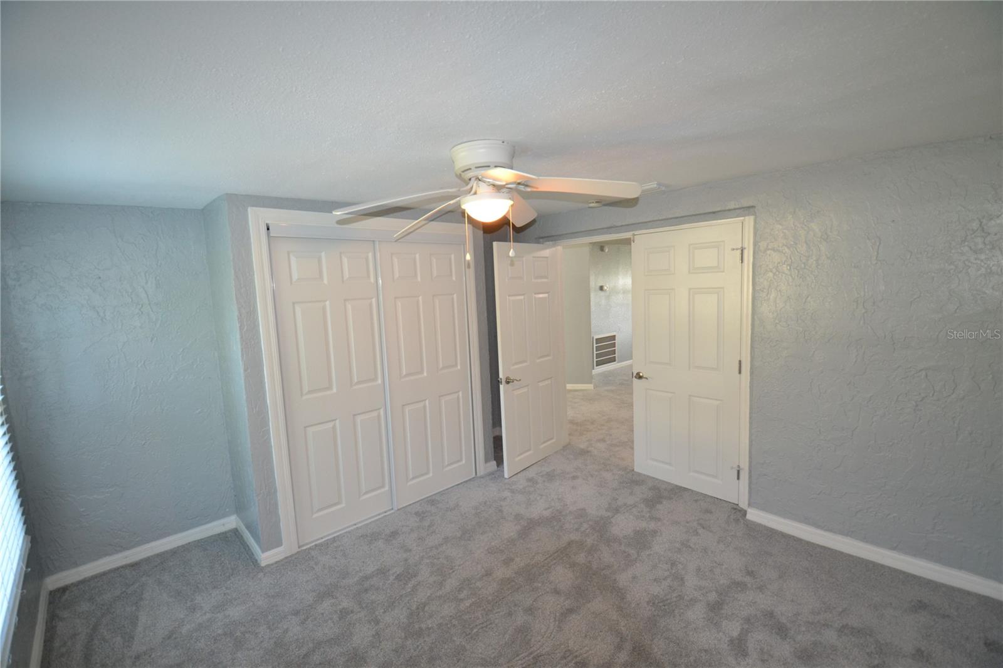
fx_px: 418
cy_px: 334
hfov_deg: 100.4
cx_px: 502
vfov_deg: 77.3
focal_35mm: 15
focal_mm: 10
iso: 800
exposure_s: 1/60
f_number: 3.5
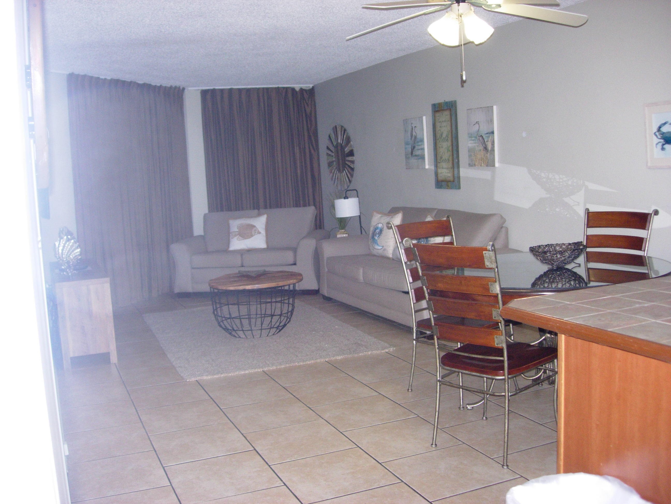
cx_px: 336
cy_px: 252
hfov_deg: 49.0
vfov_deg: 37.7
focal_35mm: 38
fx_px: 737
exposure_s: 1/148
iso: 183
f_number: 2.8
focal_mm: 7.8
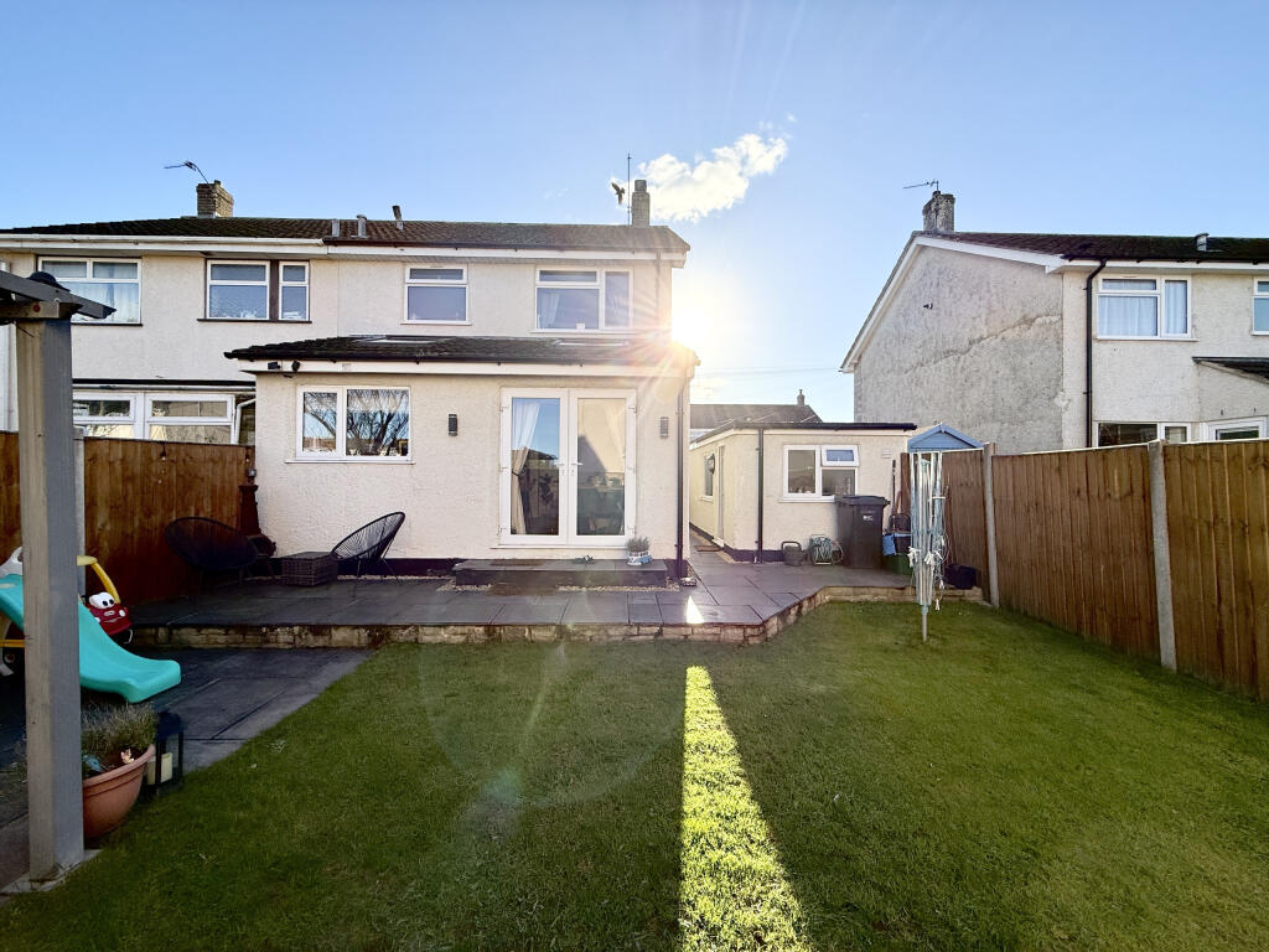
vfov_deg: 85.7
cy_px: 476
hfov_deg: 102.1
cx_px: 634
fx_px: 513
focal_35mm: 14
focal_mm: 2.22
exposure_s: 1/1745
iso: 64
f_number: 2.2
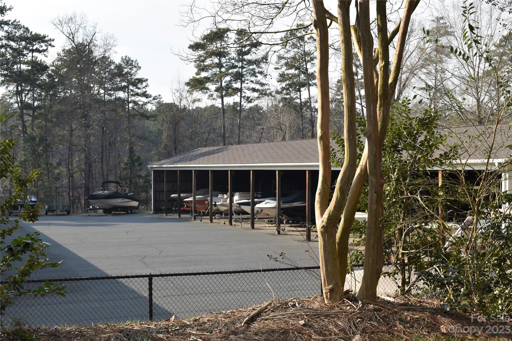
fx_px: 725
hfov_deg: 38.9
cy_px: 170
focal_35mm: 51
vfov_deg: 26.5
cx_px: 256
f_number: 8
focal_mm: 34
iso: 100
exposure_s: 1/200
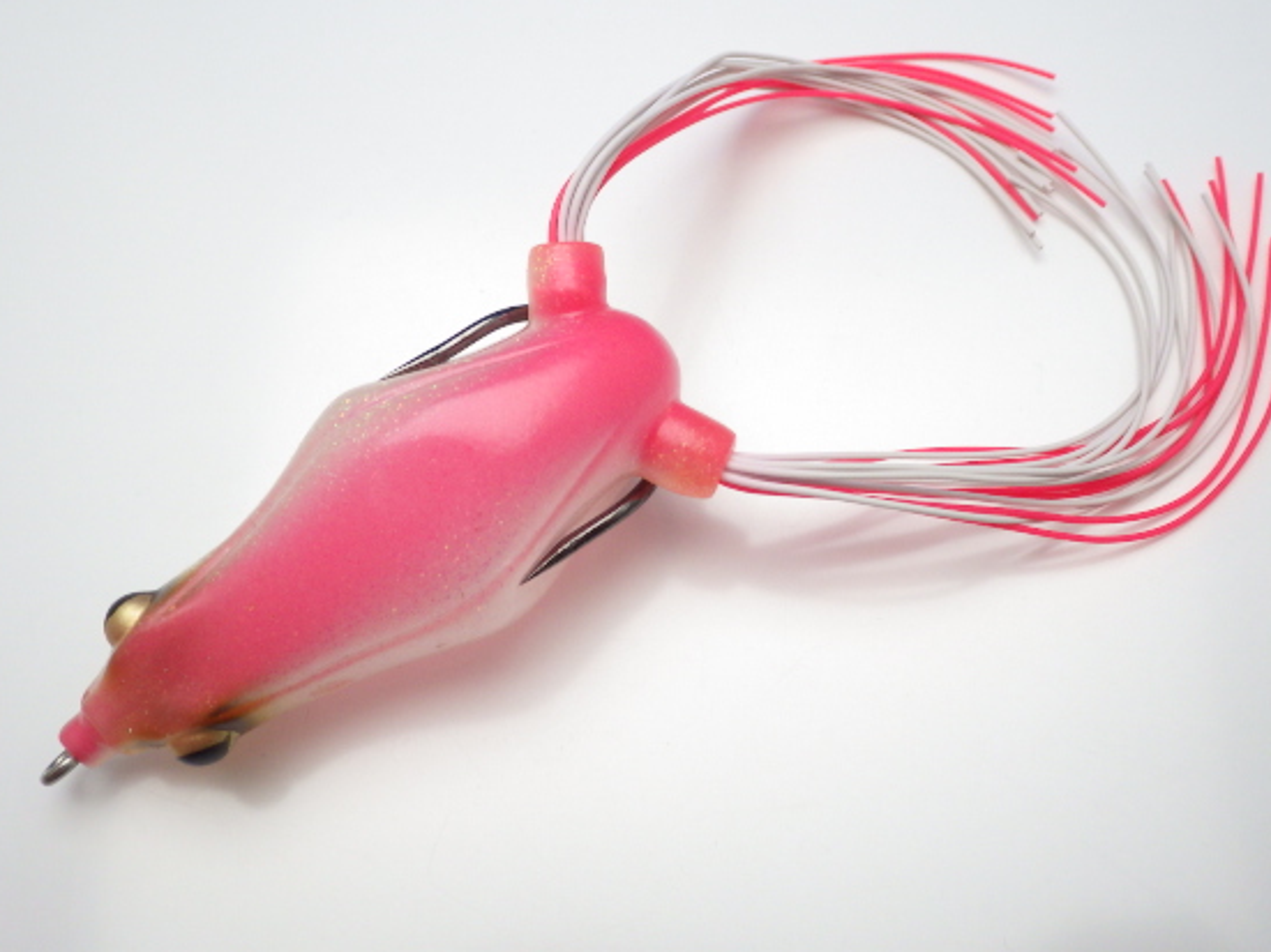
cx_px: 667
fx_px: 1322
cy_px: 424
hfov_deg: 51.3
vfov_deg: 39.6
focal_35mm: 36
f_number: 3.1
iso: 250
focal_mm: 5.5
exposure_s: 1/45
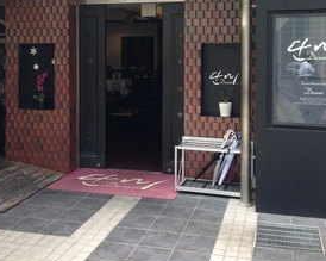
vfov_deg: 31.5
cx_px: 164
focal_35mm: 47
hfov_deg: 39.6
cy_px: 66
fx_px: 453
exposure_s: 1/149
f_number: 2.4
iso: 50
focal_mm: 4.12
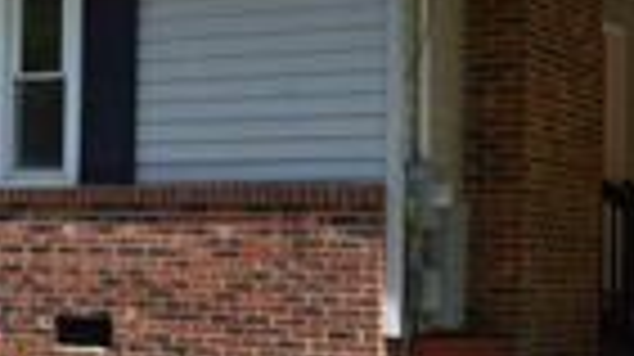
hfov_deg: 18.0
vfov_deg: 12.1
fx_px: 1680
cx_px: -432
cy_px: 207
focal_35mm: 100
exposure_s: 1/200
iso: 100
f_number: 7.1
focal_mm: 18
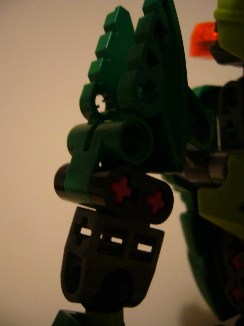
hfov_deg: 40.7
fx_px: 329
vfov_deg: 52.6
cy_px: 163
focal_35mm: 35
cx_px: 122
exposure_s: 1/5
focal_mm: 5.8
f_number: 2.8
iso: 200
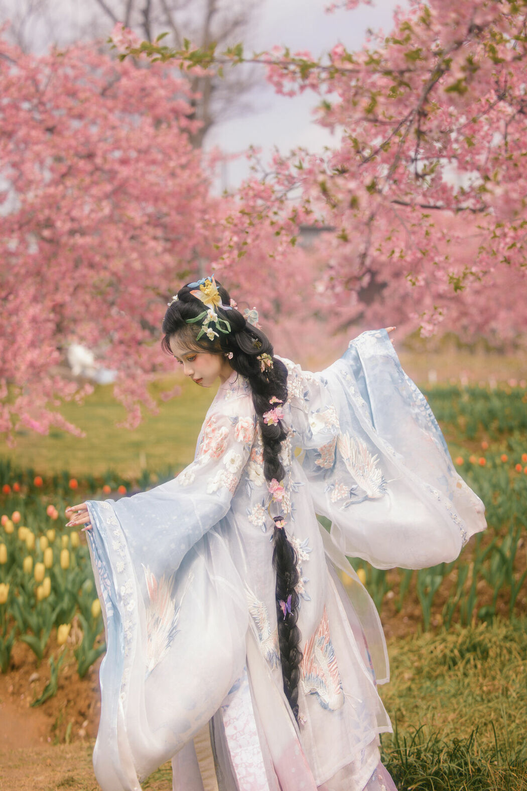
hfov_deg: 16.5
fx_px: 1822
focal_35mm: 83
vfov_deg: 24.5
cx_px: 264
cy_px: 396
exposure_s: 1/800
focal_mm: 84
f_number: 2.8
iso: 100
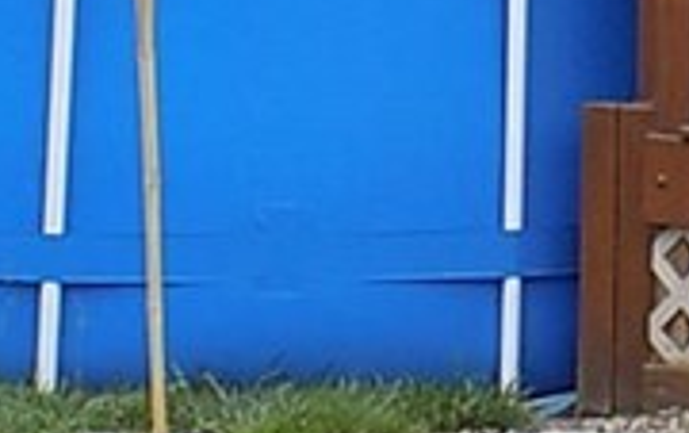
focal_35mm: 247
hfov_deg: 8.4
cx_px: 934
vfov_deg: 5.3
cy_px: -184
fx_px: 4644
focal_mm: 7.3
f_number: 3.6
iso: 80
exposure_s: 1/250
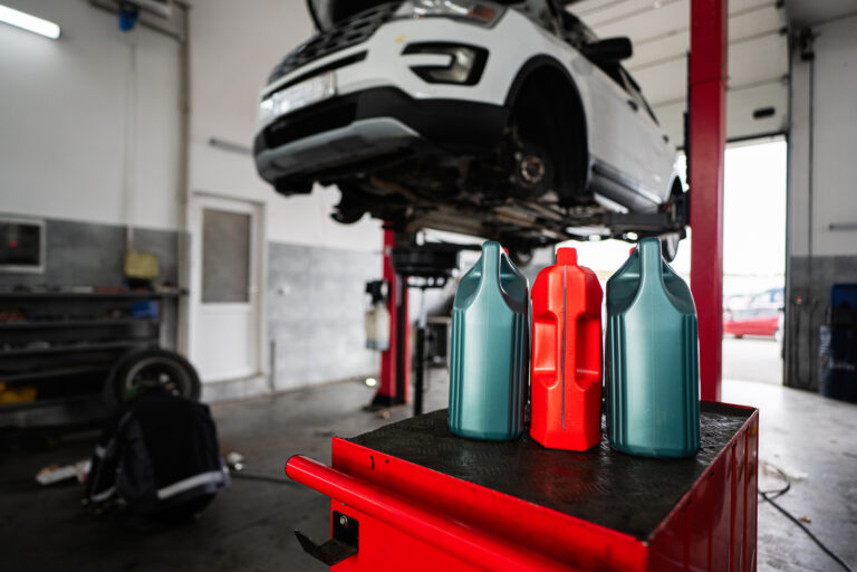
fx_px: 476
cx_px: 428
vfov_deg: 61.9
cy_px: 286
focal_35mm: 20
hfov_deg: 84.0
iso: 200
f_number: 1.8
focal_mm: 20
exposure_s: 1/640
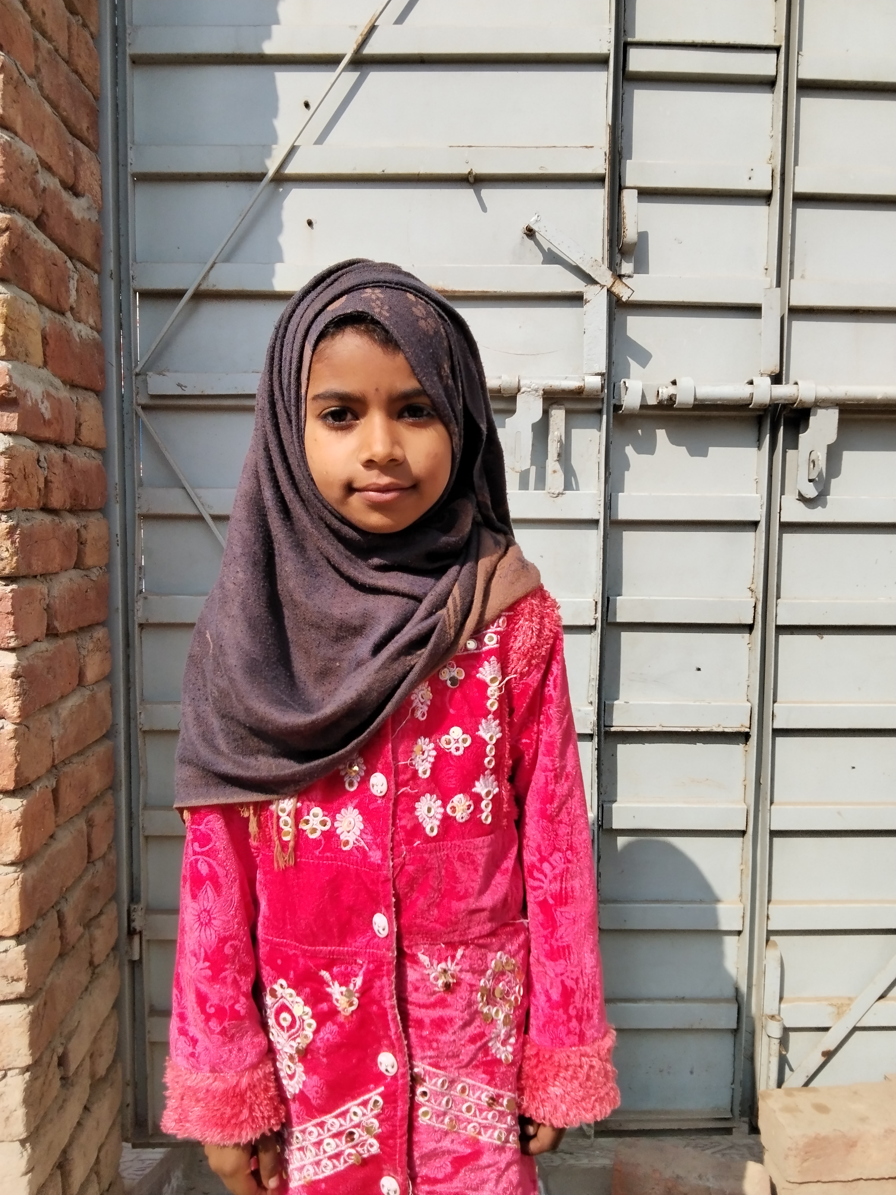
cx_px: 448
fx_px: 897
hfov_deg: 53.1
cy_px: 598
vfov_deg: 67.3
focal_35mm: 26
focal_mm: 2.78
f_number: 2
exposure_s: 1/2225
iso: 51
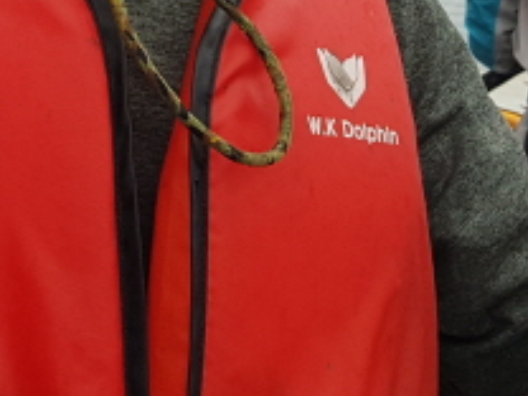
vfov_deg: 13.9
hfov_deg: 19.2
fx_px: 1525
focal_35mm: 100
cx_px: 18
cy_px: -190
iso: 40
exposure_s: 1/196
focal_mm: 4.3
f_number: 1.7
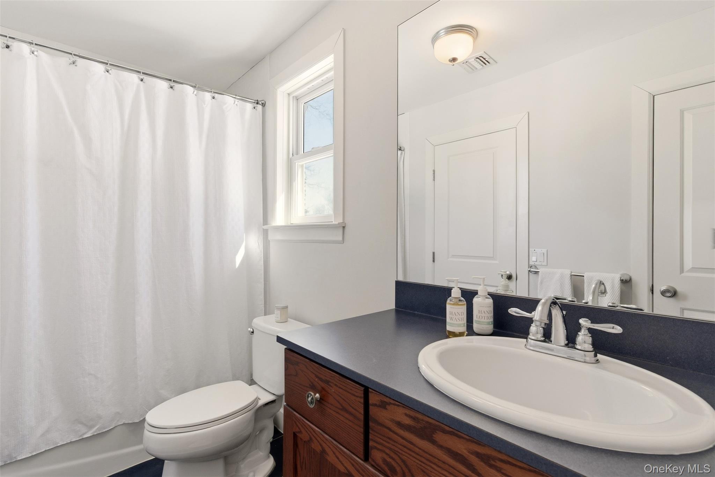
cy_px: 238
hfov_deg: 96.7
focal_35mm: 16
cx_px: 358
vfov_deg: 73.7
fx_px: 318
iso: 250
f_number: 9
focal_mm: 16
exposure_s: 1/50
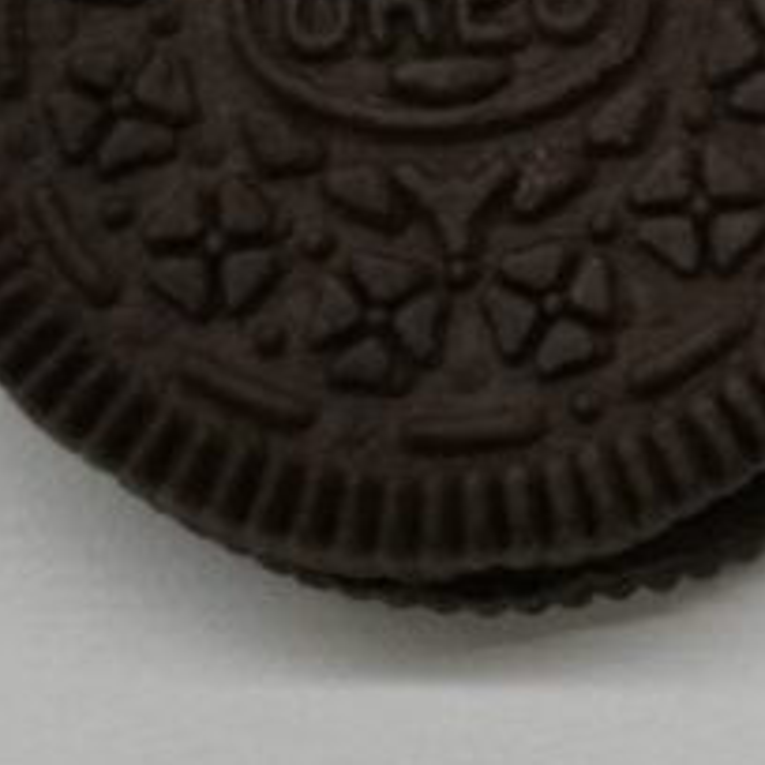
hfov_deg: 3.0
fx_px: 14427
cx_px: 1342
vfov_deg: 3.0
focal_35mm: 577
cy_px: -34
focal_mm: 90
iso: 1600
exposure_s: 1/160
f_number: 5.6
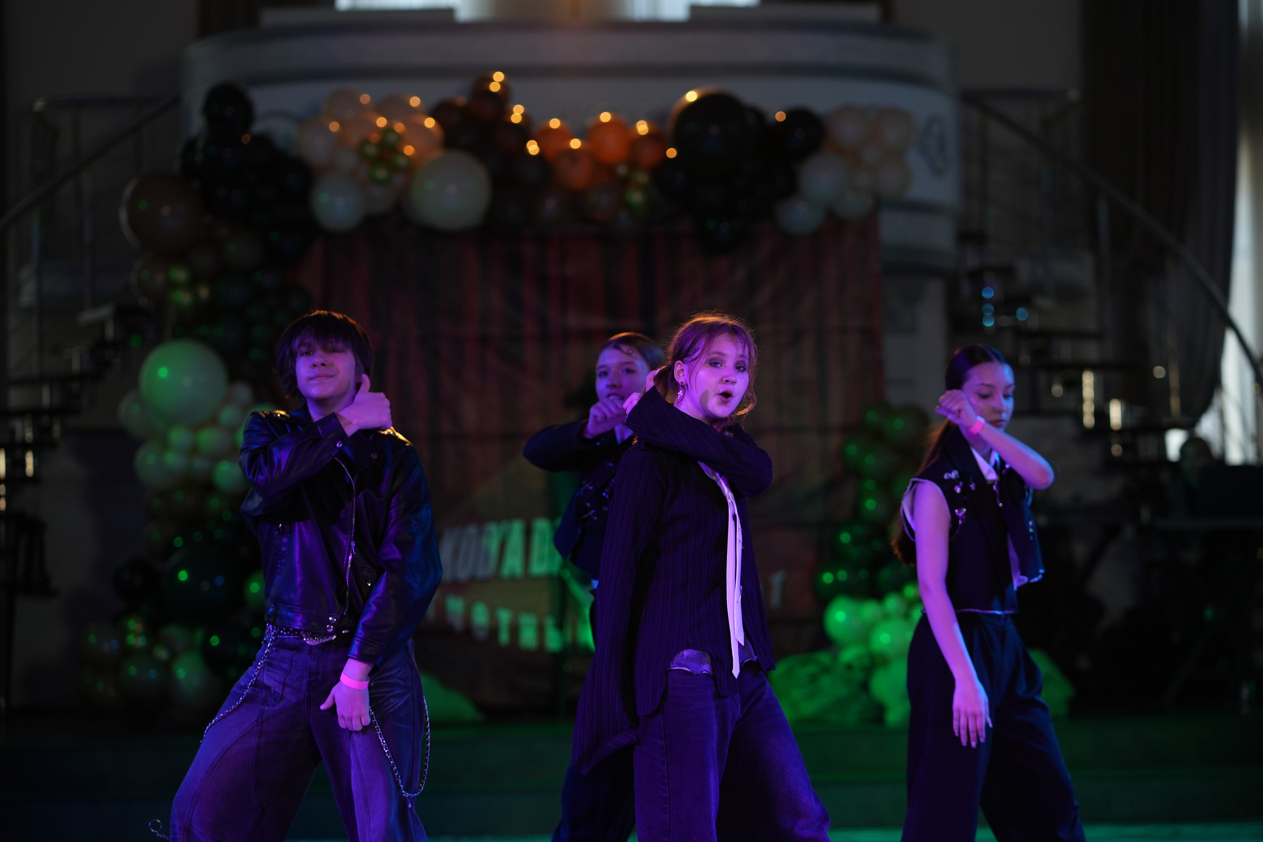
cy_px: 421
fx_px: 2982
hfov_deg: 23.9
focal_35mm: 85
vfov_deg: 16.1
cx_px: 632
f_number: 2.2
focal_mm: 85
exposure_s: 1/400
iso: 800
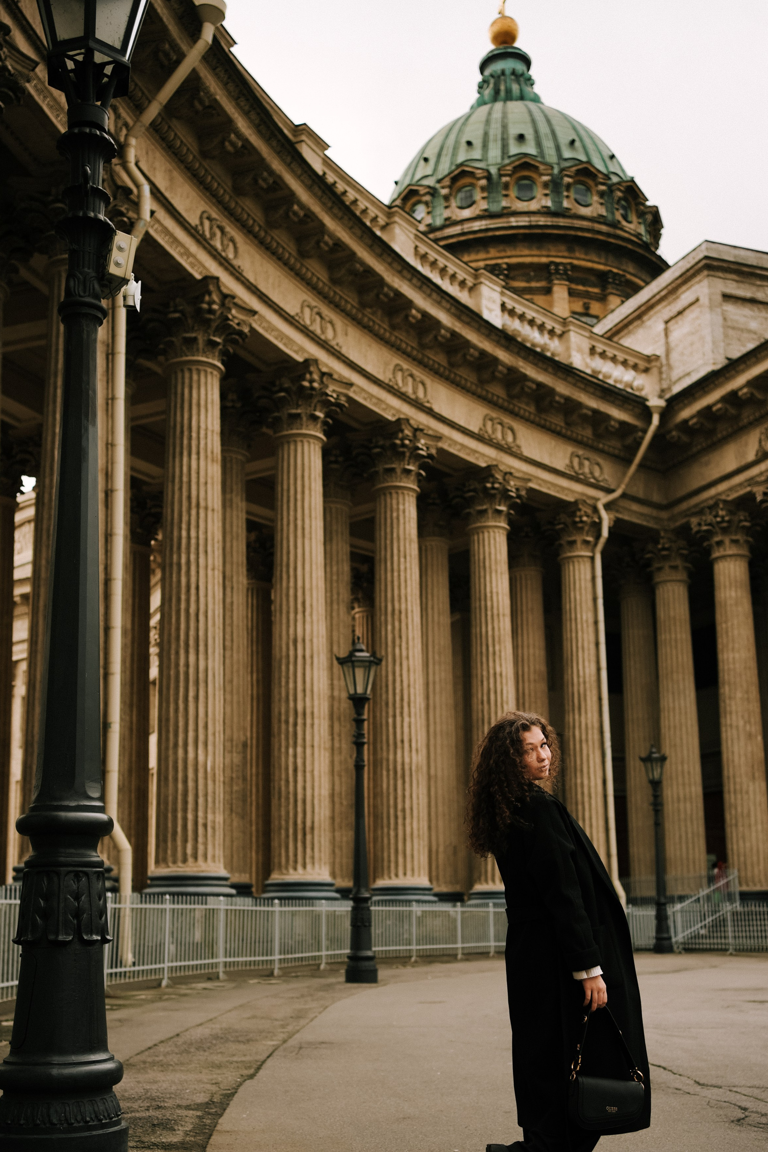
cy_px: 664
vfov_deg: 47.3
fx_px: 1312
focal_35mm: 41
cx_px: 379
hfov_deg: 32.6
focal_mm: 35
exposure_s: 1/320
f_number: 2.8
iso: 100
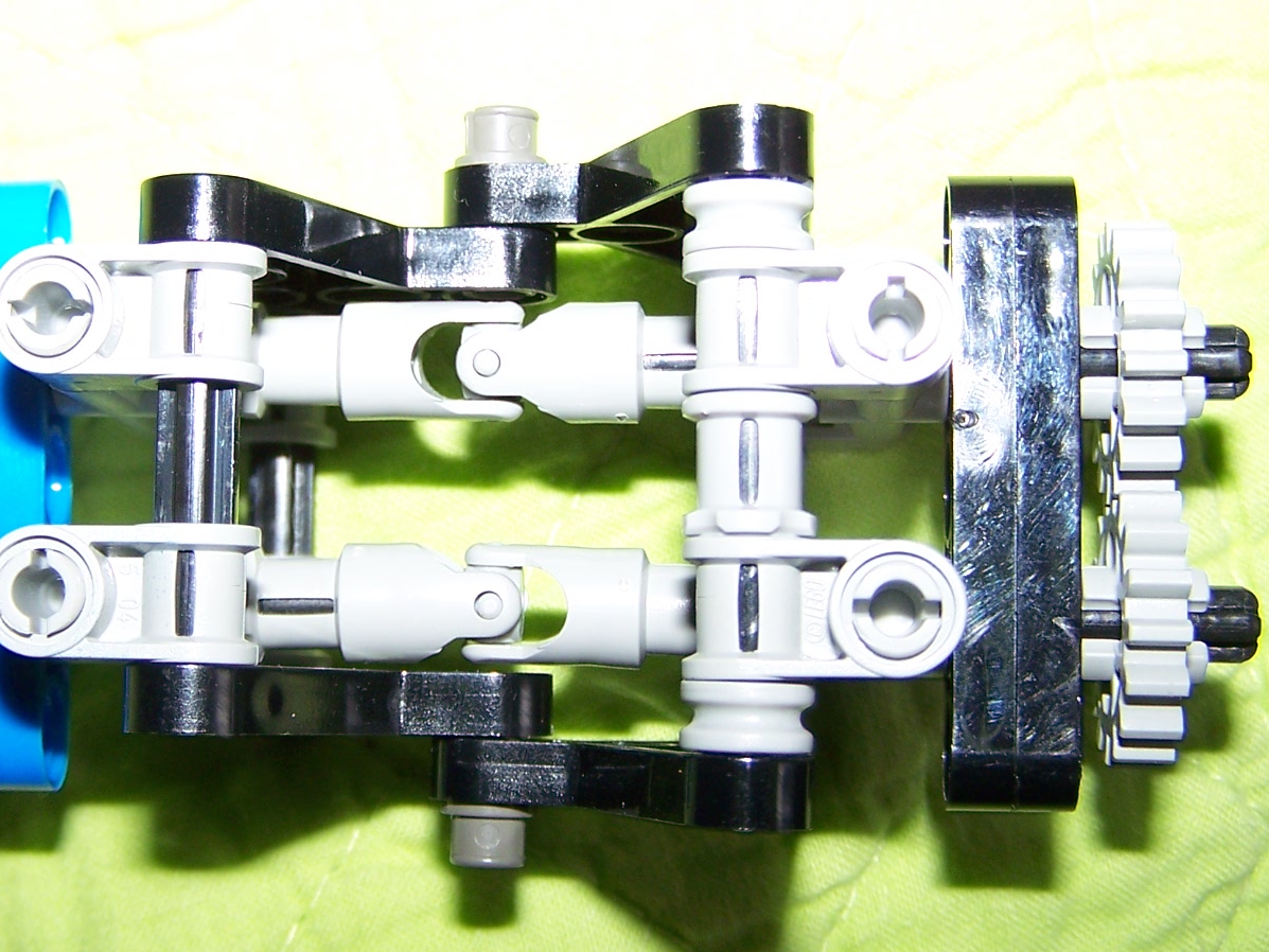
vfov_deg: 22.5
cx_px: 457
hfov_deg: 29.7
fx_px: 2383
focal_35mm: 65
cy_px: 355
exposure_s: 1/60
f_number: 2.8
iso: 80
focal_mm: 6.3
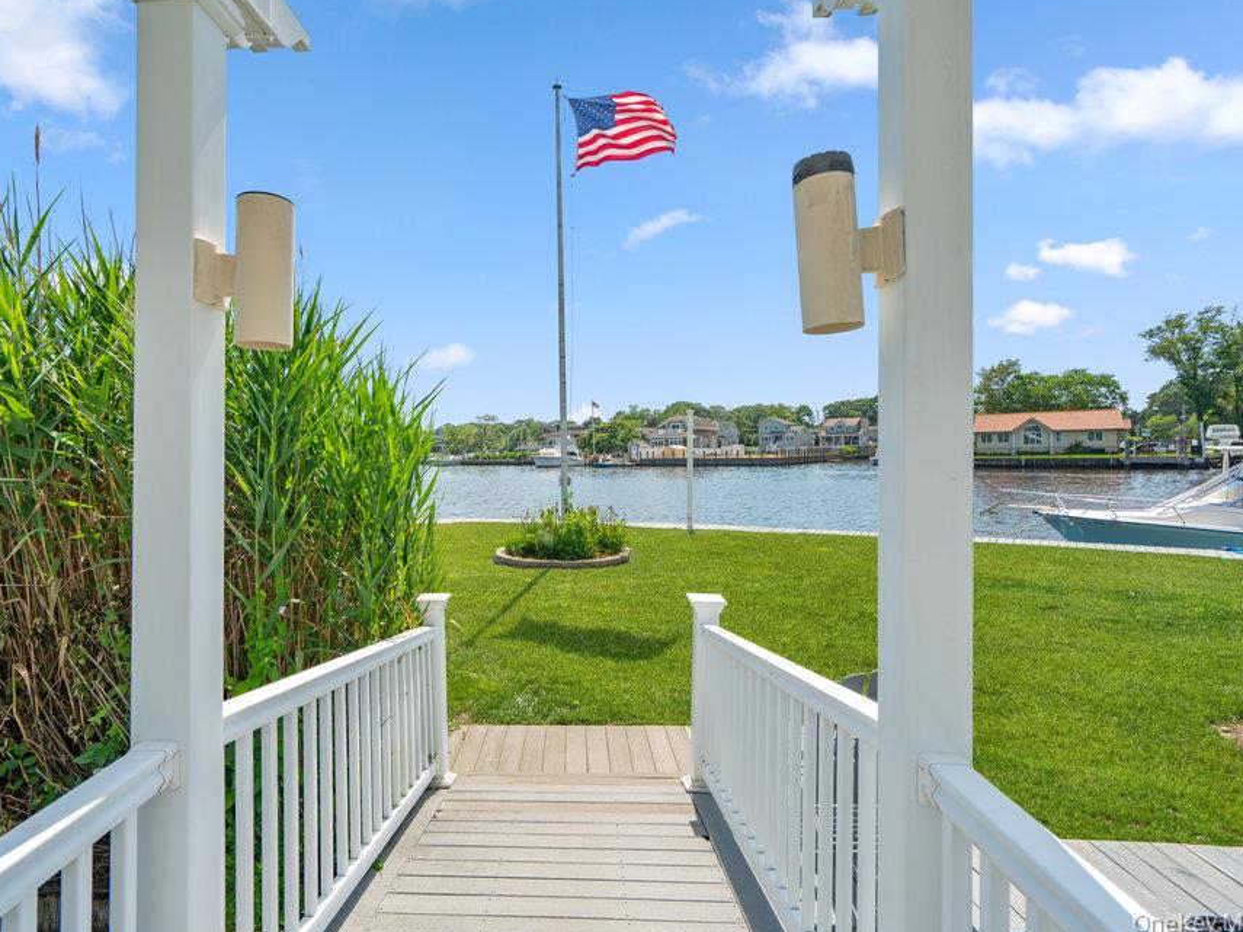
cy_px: 456
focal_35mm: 18
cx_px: 552
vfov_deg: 71.6
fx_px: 646
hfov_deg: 87.4
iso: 50
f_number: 5.6
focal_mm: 16
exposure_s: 1/200
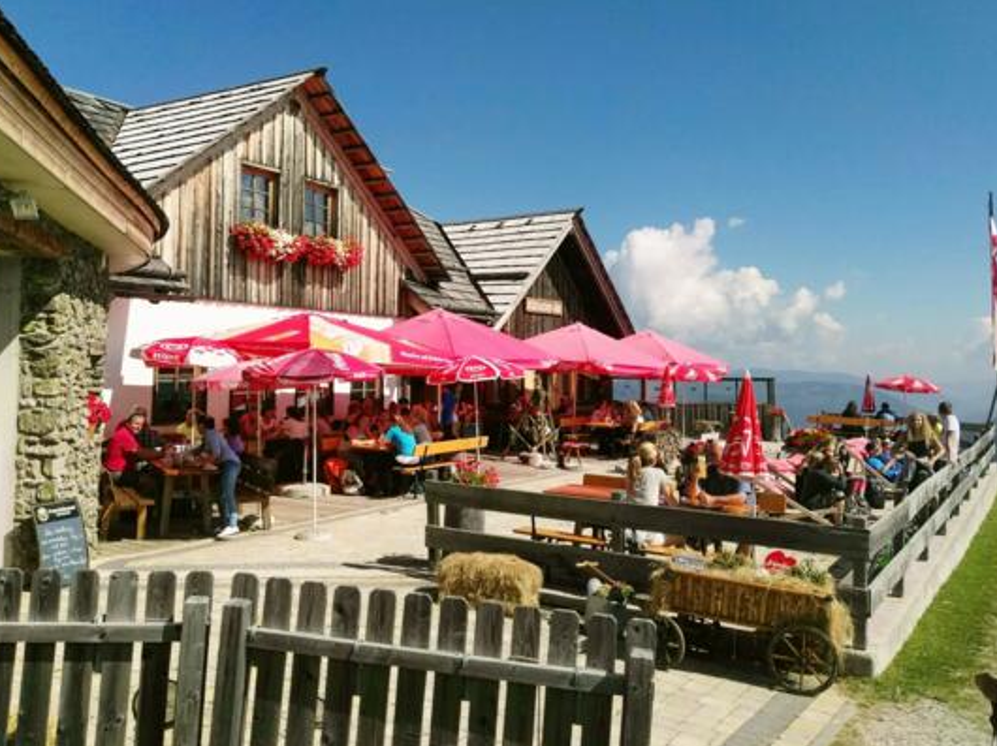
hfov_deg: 58.3
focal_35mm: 31
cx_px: 526
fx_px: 892
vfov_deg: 45.4
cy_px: 348
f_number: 2
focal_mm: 2.96
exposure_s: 1/3096
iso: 64
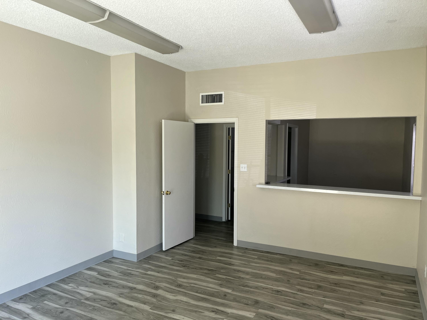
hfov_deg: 67.3
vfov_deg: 53.1
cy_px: 160
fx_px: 321
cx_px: 214
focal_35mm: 26
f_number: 1.6
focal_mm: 5.1
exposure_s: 1/121
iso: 80
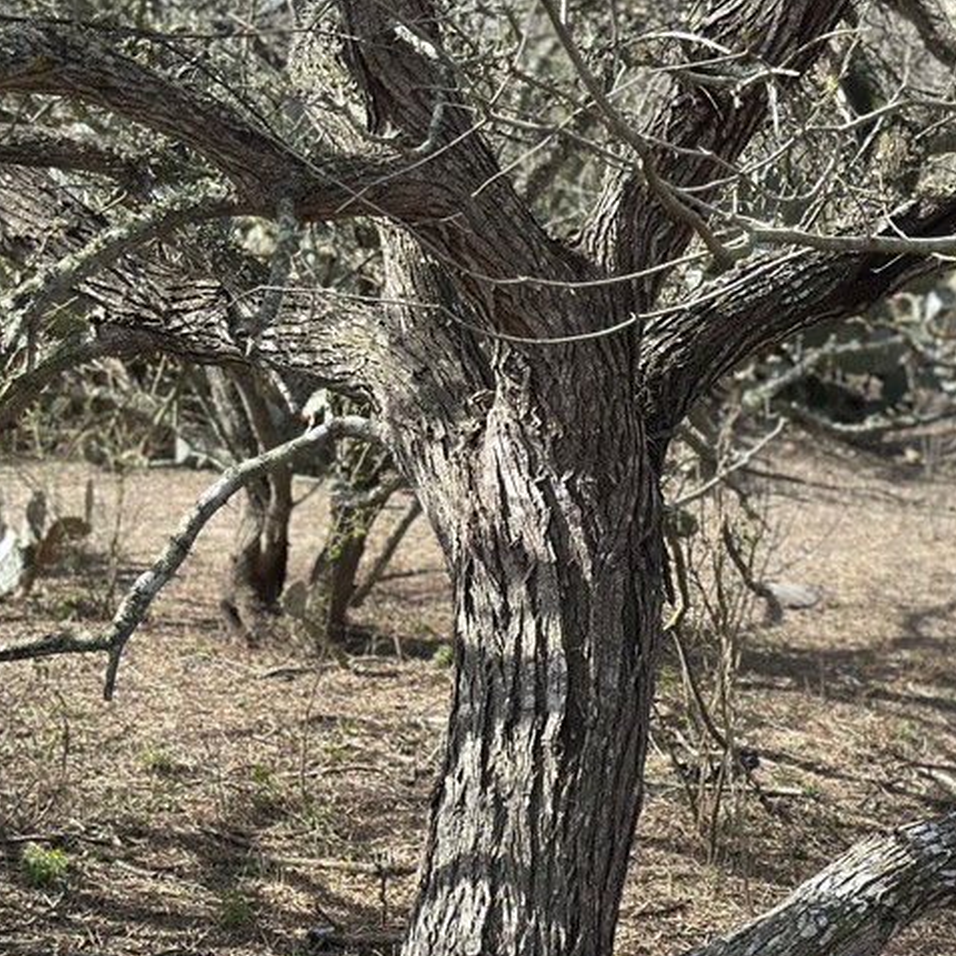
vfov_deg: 19.1
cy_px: 569
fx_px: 2843
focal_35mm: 91
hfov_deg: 19.0
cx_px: 709
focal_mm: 6.86
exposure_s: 1/2252
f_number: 1.78
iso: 80
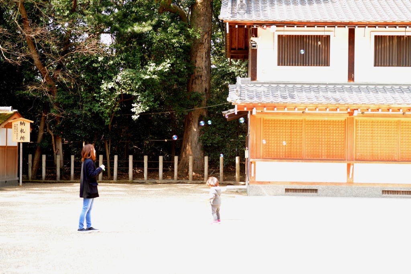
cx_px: 206
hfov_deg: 28.8
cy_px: 137
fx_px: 799
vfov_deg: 19.5
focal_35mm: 70
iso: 100
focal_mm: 70
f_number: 5
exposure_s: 1/50
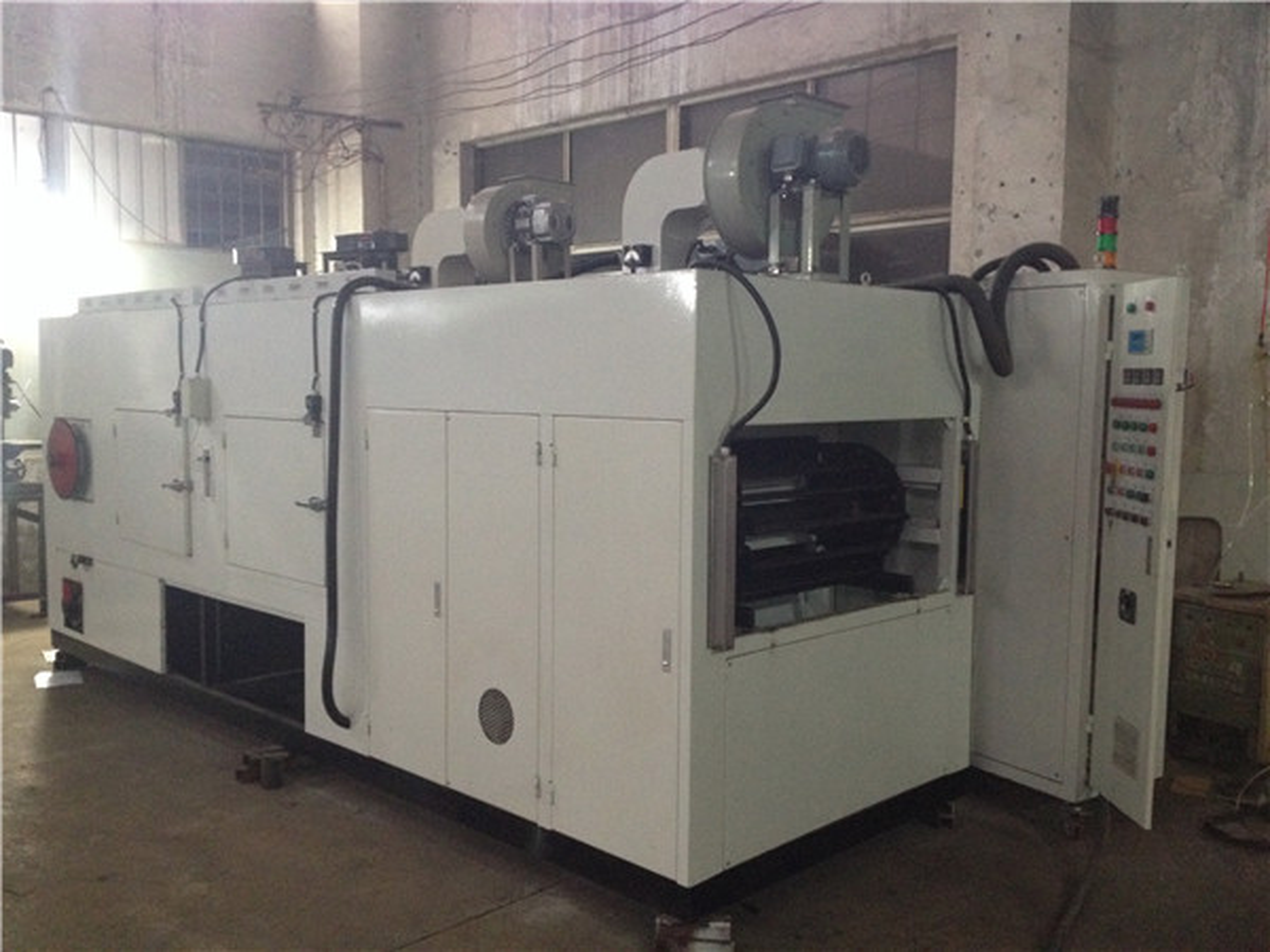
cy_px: 476
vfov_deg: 40.7
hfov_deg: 52.6
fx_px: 1284
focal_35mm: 35
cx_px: 635
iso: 400
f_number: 2.4
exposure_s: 1/15
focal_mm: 4.28
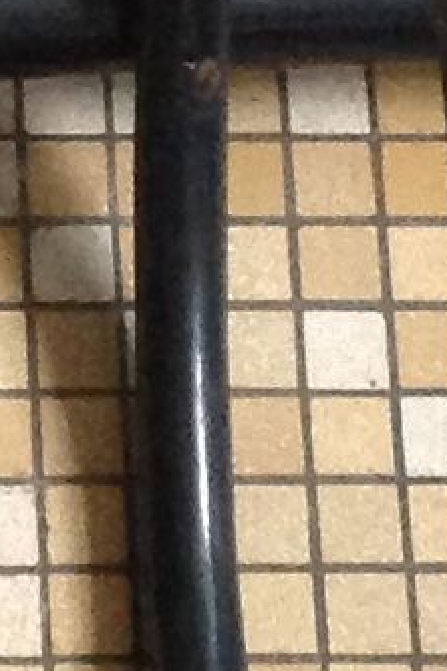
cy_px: 52
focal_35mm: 283
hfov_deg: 4.8
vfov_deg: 7.3
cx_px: -215
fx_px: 5270
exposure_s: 1/15
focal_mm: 4.28
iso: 320
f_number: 2.4
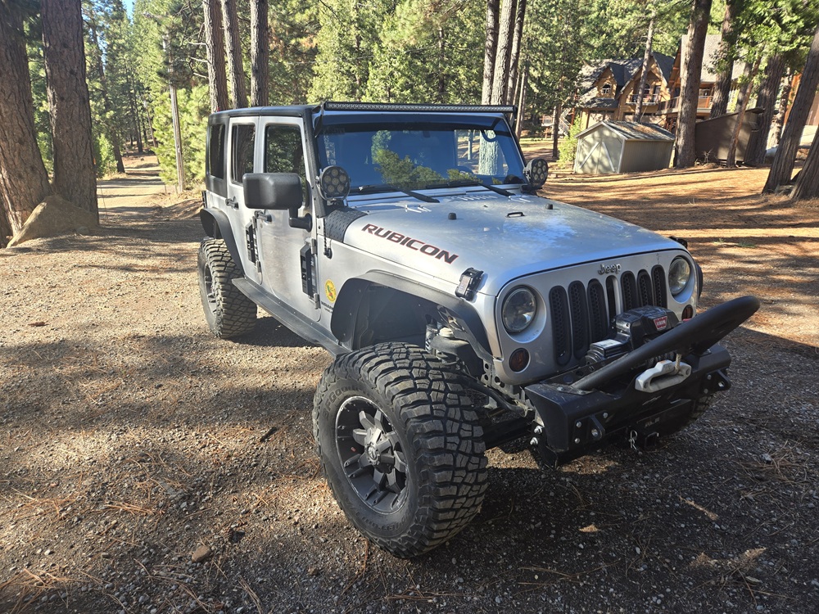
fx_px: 544
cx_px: 410
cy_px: 307
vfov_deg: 58.9
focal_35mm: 23
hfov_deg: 73.9
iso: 25
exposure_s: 1/203
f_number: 1.8
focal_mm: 5.4
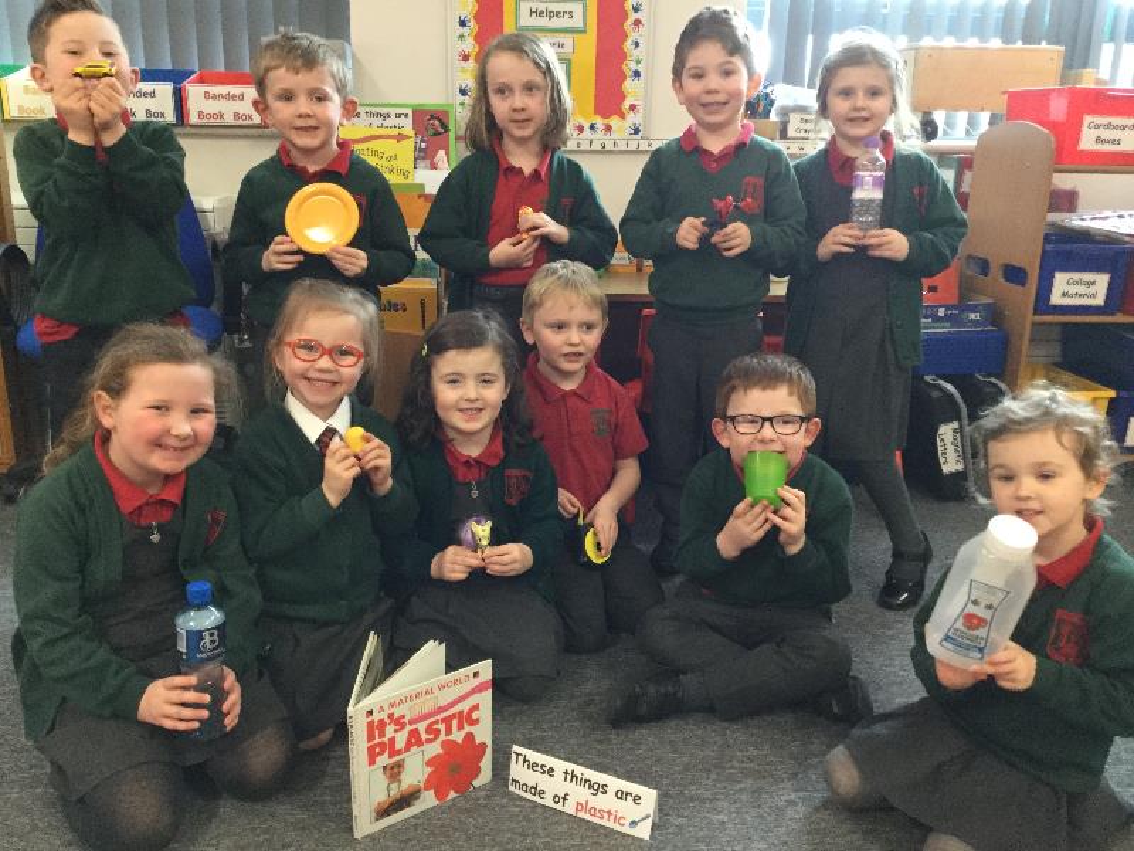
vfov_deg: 45.4
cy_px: 426
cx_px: 567
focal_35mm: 31
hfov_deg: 58.4
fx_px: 1016
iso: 200
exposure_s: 1/33
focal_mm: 3.3
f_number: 2.4
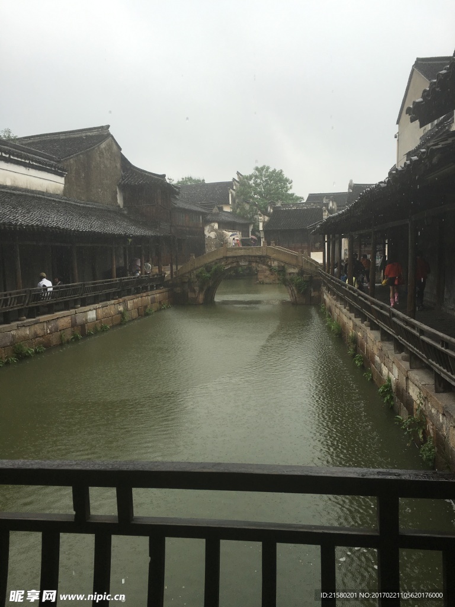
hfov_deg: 48.2
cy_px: 304
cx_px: 228
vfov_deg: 61.7
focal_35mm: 29
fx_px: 508
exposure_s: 1/418
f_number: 2.2
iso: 25
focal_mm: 4.15
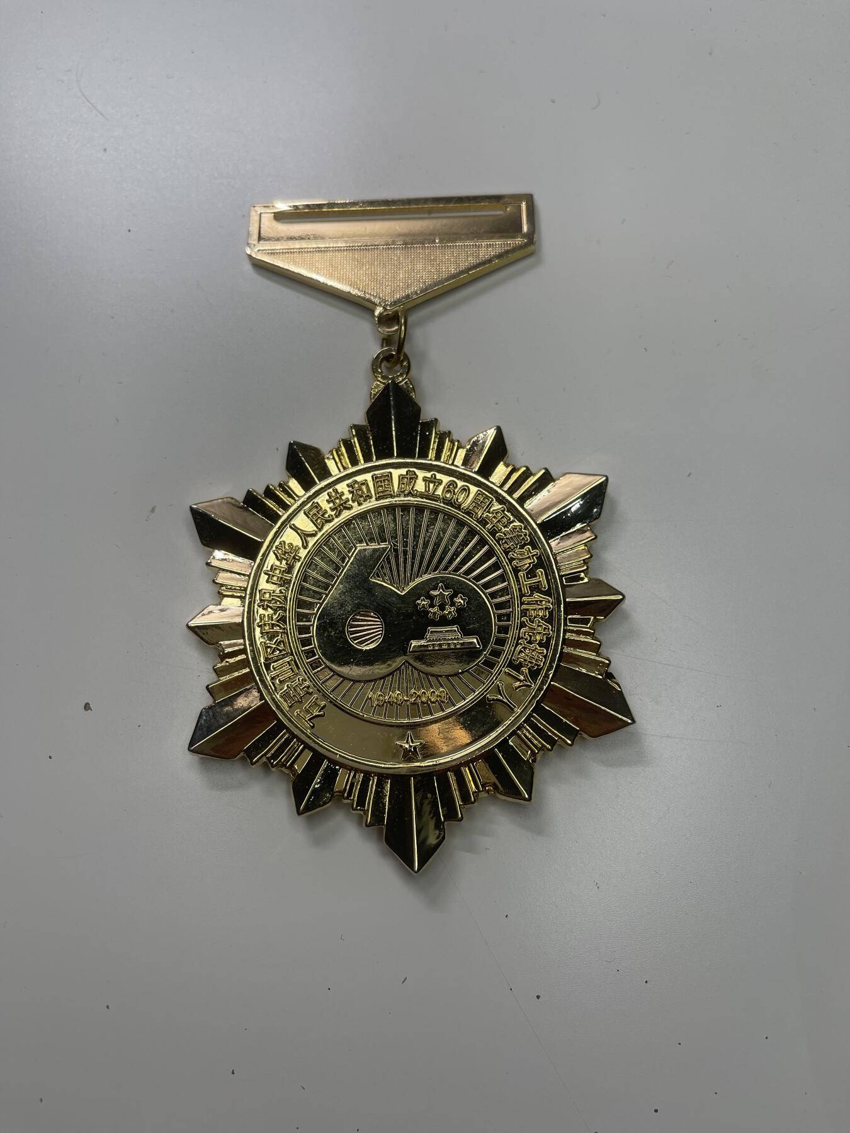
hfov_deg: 54.9
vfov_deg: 69.4
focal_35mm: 25
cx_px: 425
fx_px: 819
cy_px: 566
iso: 50
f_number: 1.6
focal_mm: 5.1
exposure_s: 1/368
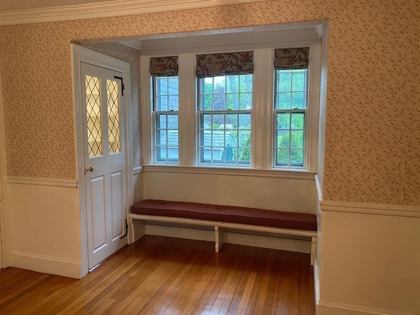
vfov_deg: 53.1
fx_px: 315
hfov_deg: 67.3
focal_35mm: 26
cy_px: 158
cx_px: 210
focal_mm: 4.25
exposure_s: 1/60
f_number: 1.8
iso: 400
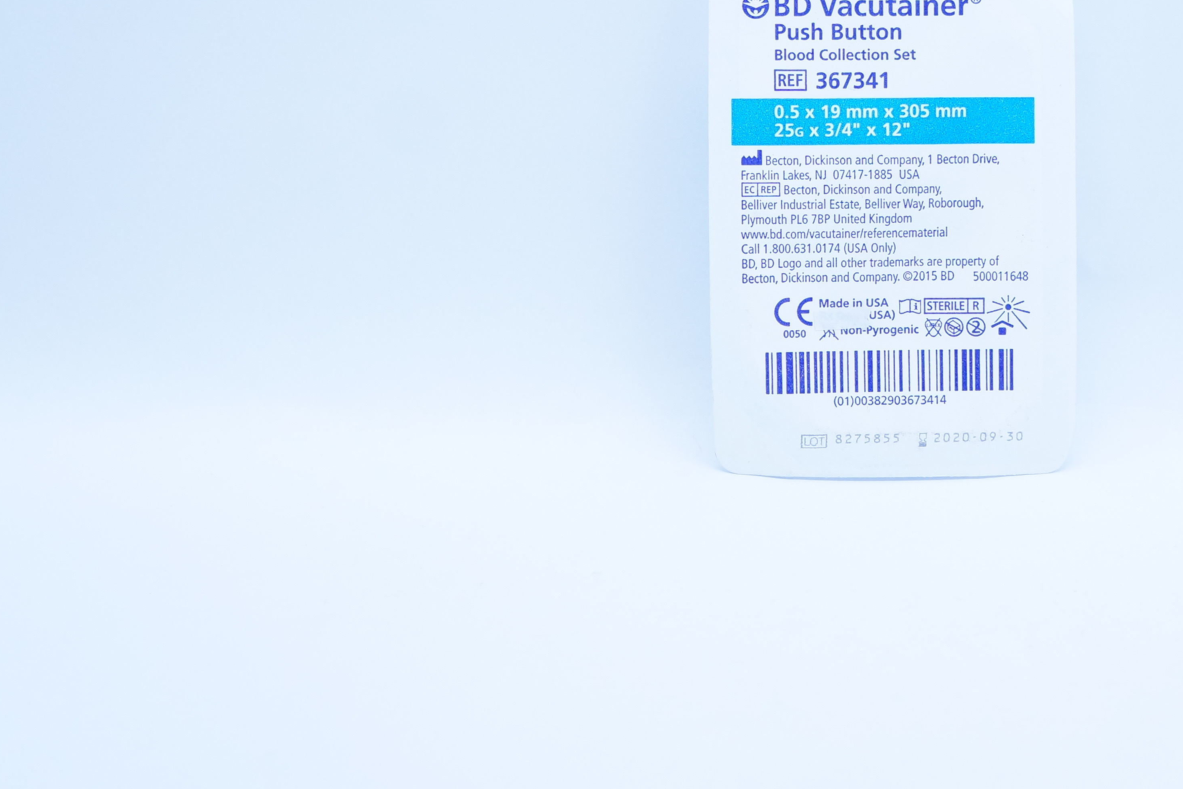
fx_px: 1643
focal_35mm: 50
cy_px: 194
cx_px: 879
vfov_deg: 26.6
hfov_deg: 38.6
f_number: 4.5
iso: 800
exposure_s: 1/200
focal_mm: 20
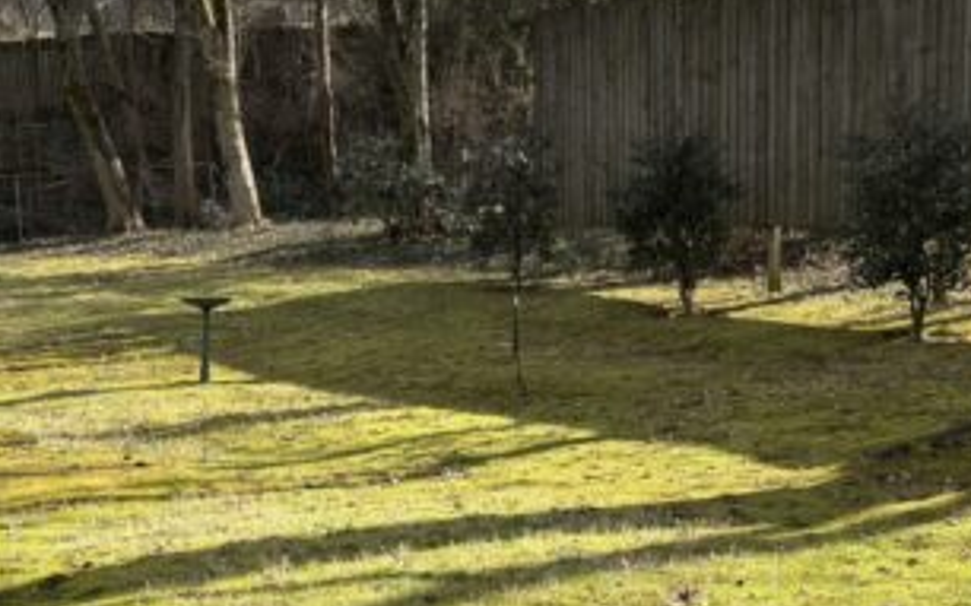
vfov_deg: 18.1
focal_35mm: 72
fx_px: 1905
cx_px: 555
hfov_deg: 28.6
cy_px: 327
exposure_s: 1/872
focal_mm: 5.96
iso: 50
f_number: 1.6
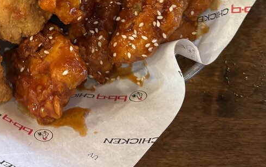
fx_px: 406
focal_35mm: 56
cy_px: -51
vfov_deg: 21.0
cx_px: 33
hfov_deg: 34.5
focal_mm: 6.76
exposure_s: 1/60
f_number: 1.78
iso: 640
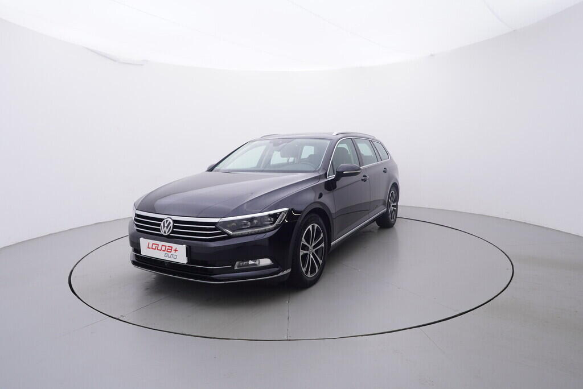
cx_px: 292
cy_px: 194
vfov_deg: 56.2
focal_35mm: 22
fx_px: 365
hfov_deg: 77.3
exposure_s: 1/80
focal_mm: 15
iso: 200
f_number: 5
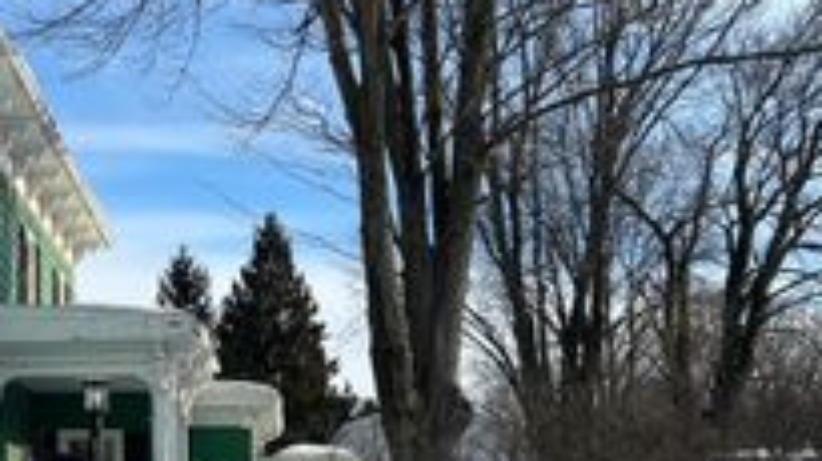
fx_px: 1503
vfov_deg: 17.4
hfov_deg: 29.0
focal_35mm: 69
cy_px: 307
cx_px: 40
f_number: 1.5
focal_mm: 5.7
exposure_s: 1/4444
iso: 50
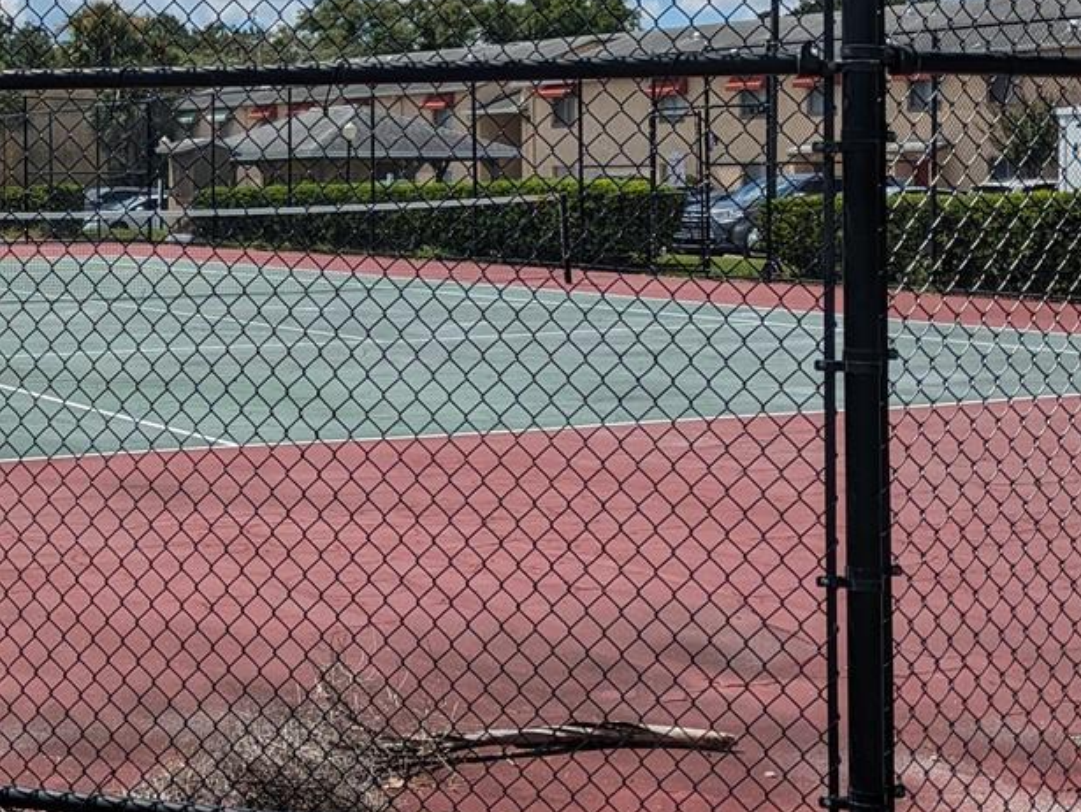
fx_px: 2031
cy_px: 200
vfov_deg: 22.4
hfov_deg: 29.3
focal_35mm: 65
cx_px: 250
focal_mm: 5.43
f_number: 1.89
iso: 43
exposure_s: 1/3378
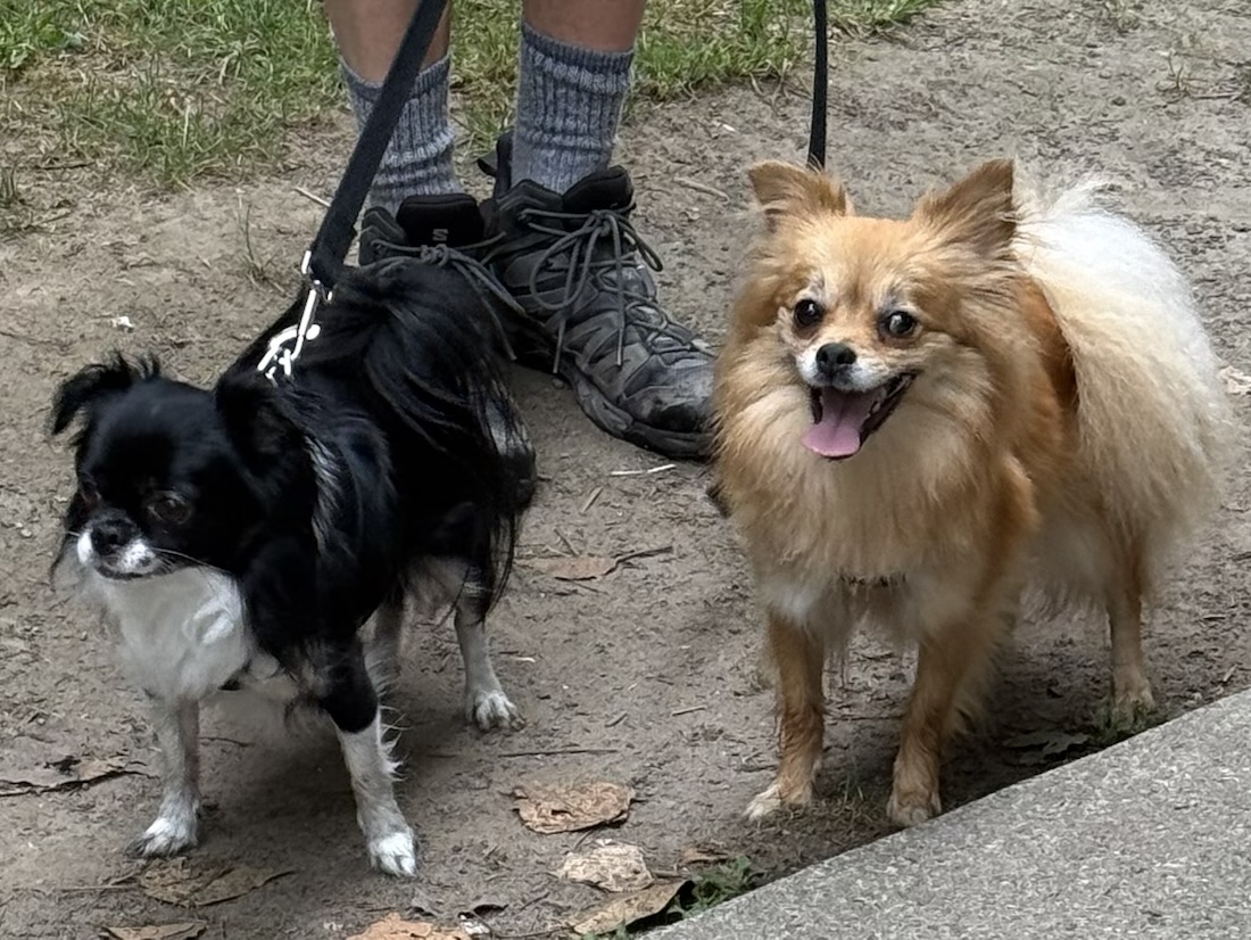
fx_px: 1735
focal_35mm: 48
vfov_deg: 30.3
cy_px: 470
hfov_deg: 39.6
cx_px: 626
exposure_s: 1/118
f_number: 1.78
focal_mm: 6.76
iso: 100
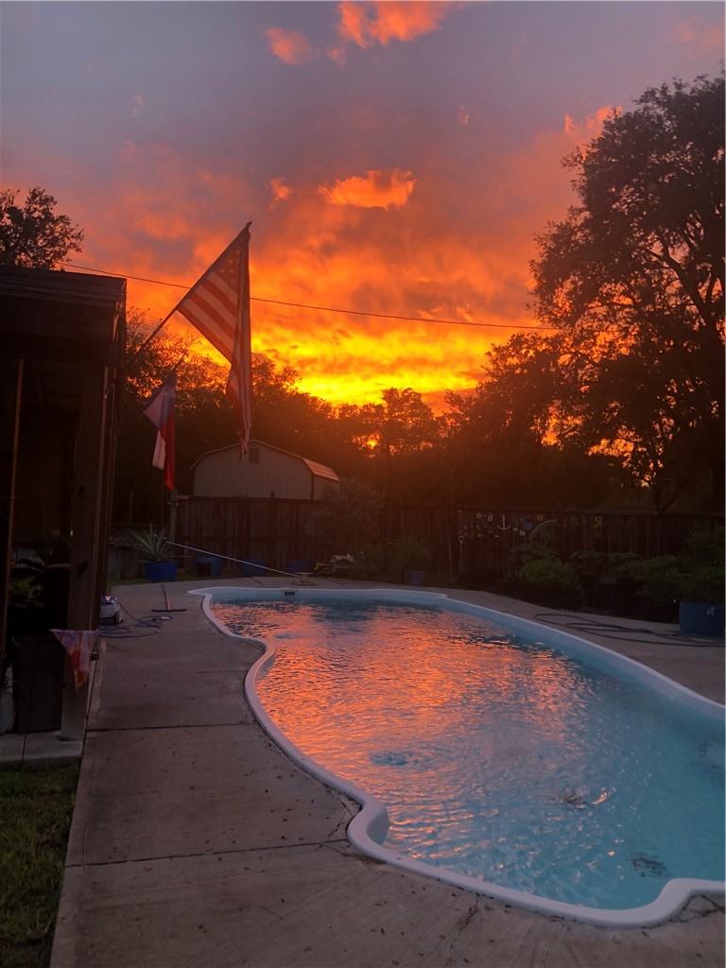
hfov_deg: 49.7
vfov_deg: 63.4
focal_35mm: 28
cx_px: 363
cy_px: 484
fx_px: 783
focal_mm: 3.99
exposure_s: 1/60
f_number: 1.8
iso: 100
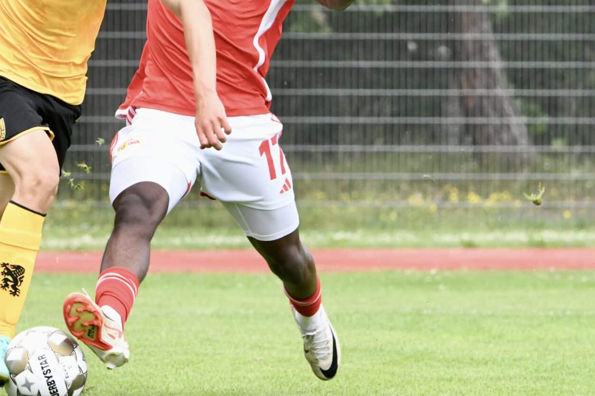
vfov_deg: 2.5
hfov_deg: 3.7
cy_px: 104
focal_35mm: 554
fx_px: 9156
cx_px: 171
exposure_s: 1/1600
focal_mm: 340
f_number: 11
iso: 4000
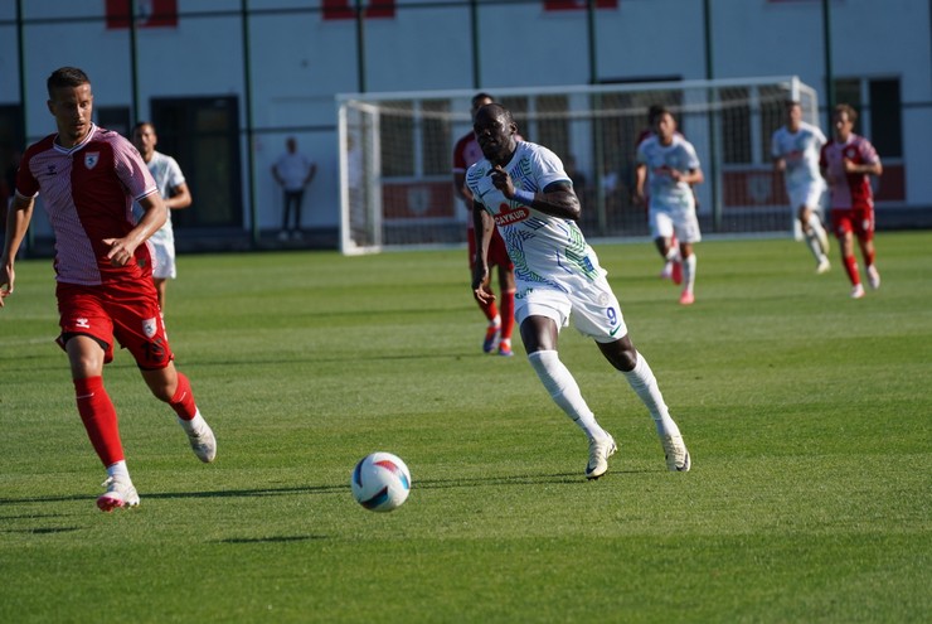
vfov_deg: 5.3
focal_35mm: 262
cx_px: 466
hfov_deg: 7.9
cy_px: 312
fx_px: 6789
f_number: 5.6
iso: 500
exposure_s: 1/2000
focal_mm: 262
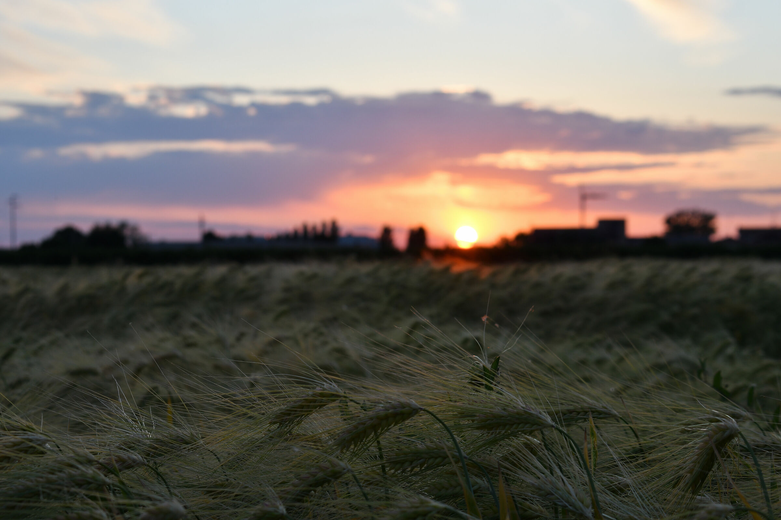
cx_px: 390
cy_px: 260
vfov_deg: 16.7
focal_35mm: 82
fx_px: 1779
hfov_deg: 24.8
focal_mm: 55
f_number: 8
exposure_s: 1/60
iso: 100
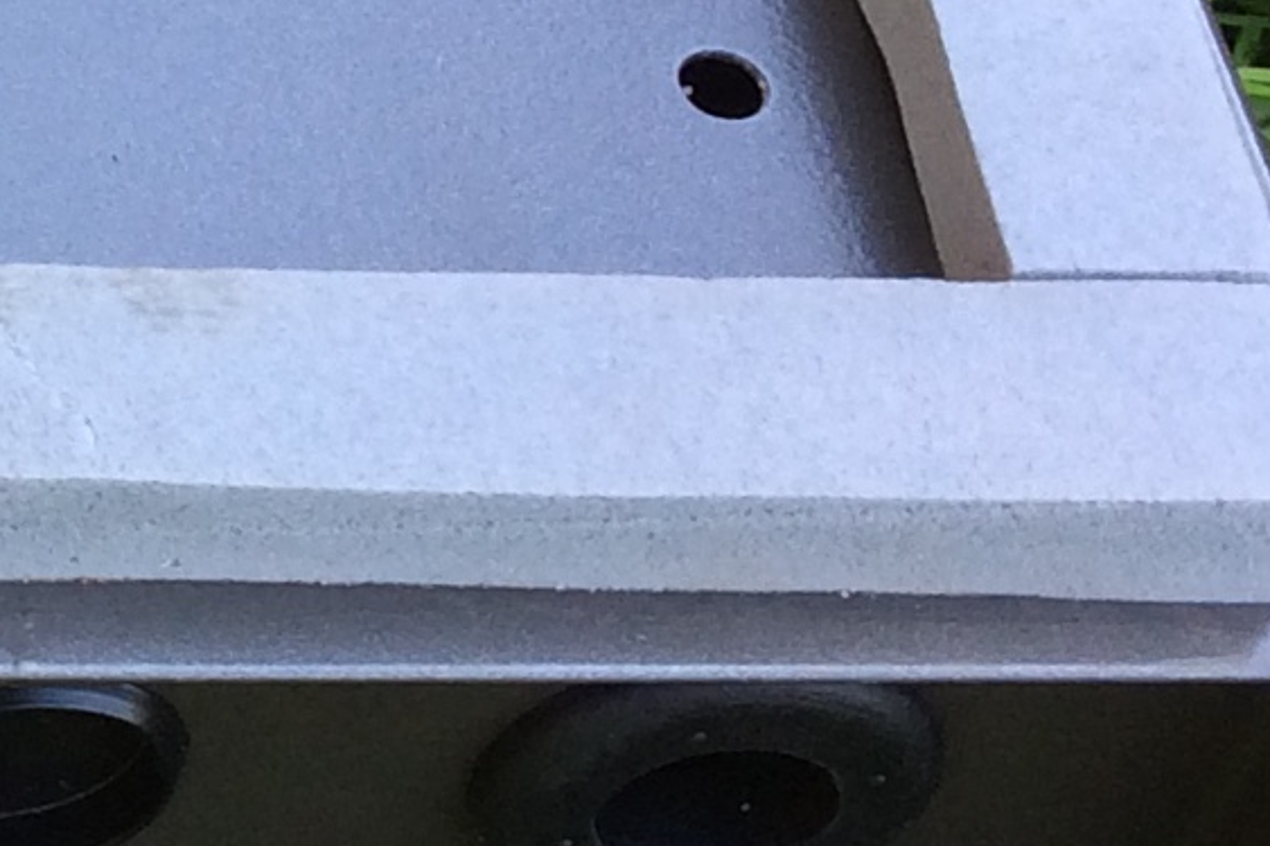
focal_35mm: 175
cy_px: -273
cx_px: -1775
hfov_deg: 10.2
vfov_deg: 7.7
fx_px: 6171
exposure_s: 1/127
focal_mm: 4.15
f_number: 2.2
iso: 32
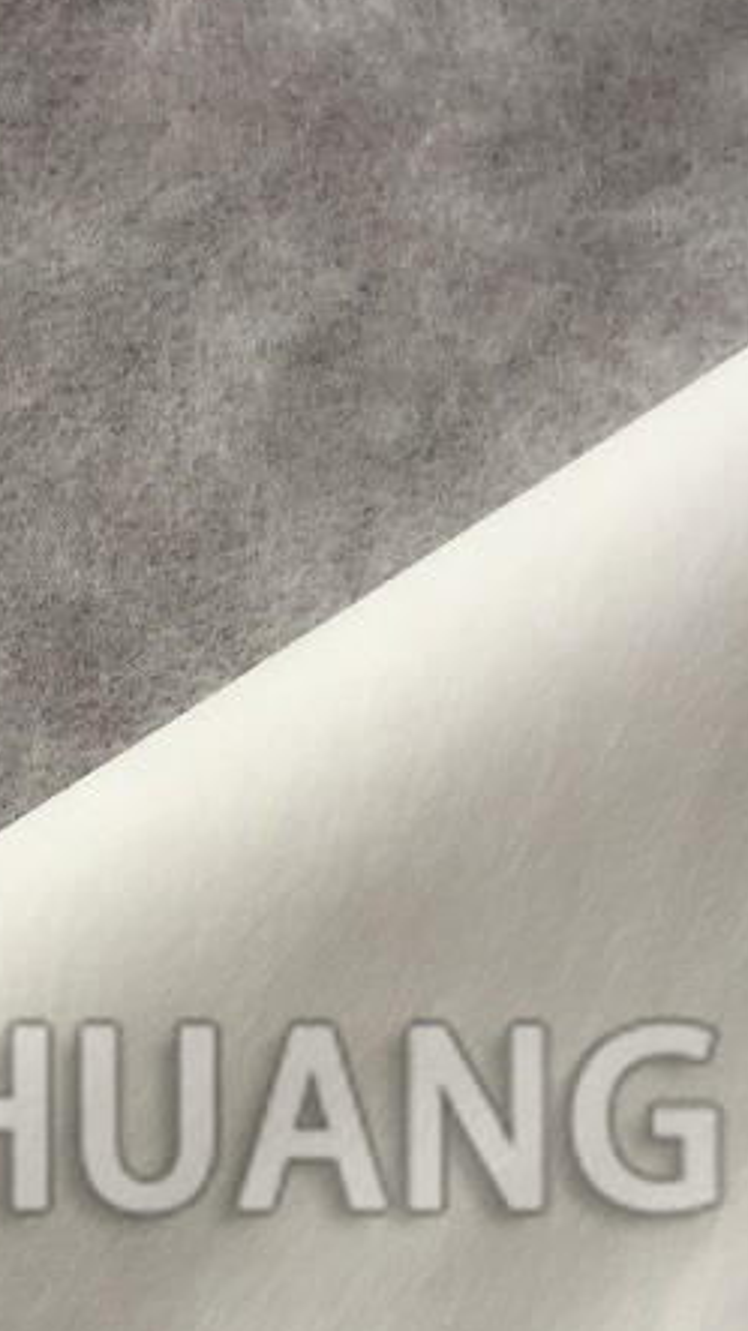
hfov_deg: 15.6
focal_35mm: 76
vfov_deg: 27.2
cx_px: 3
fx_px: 2681
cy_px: 1100
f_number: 2.2
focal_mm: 4.15
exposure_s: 1/50
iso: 32
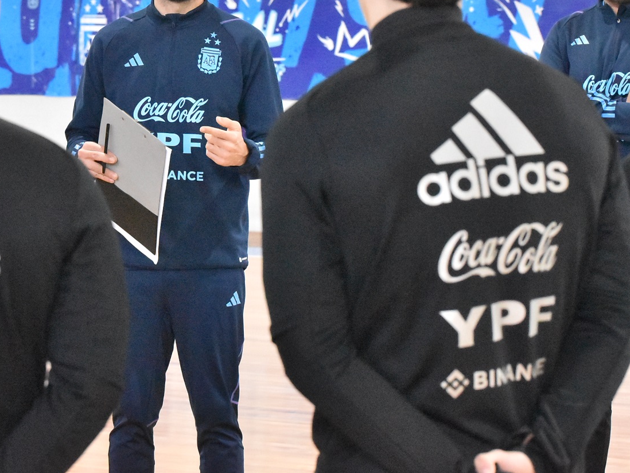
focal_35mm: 184
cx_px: 228
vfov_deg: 8.1
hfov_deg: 10.7
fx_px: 3349
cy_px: 114
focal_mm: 70
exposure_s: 1/200
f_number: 5.6
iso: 6400
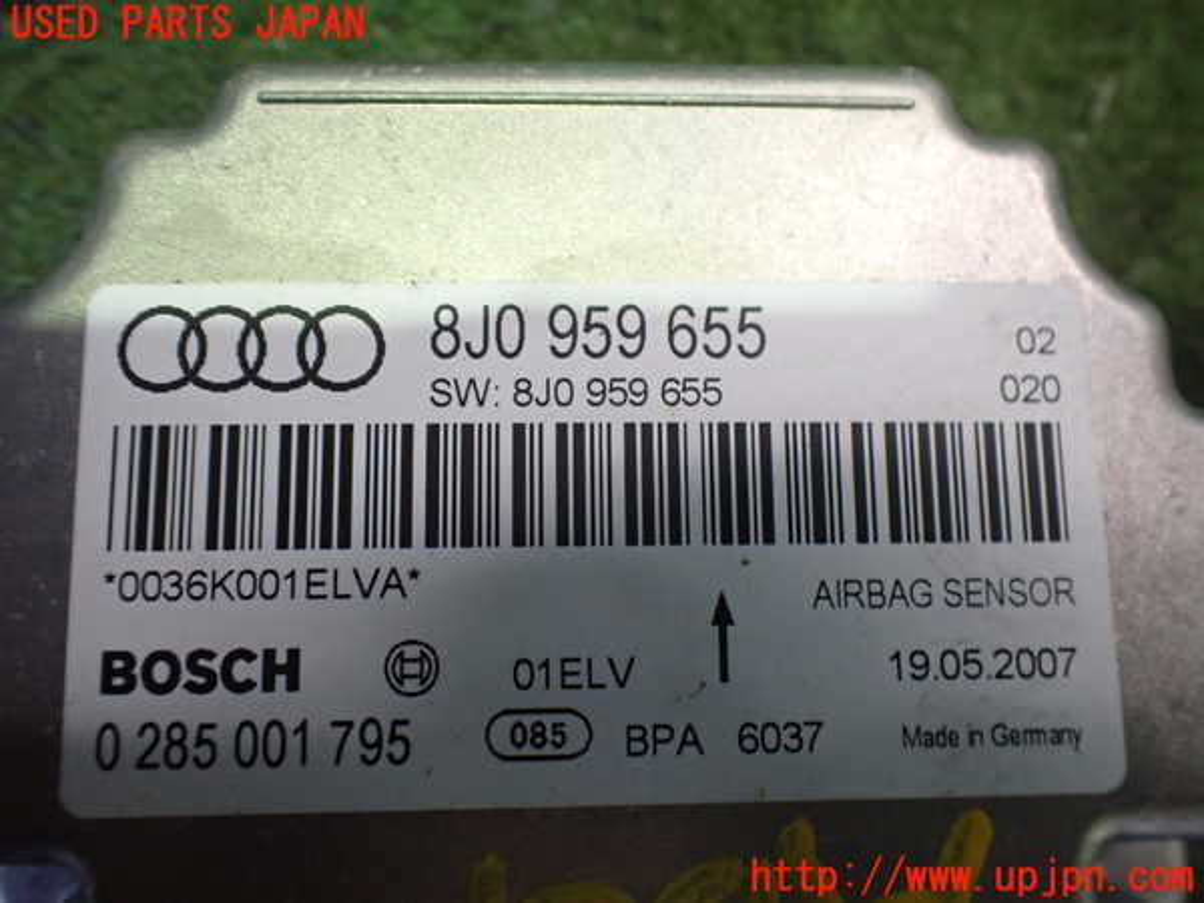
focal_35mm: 30
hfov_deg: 60.0
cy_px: 452
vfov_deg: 46.8
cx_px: 602
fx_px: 1043
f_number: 2.3
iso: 800
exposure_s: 1/80
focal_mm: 5.4
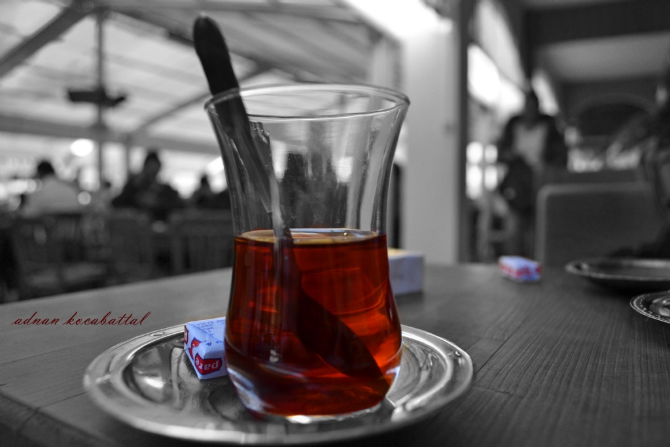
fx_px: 503
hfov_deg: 67.4
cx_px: 335
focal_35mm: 27
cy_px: 224
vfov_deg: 47.9
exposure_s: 1/500
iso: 400
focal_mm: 18
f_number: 5
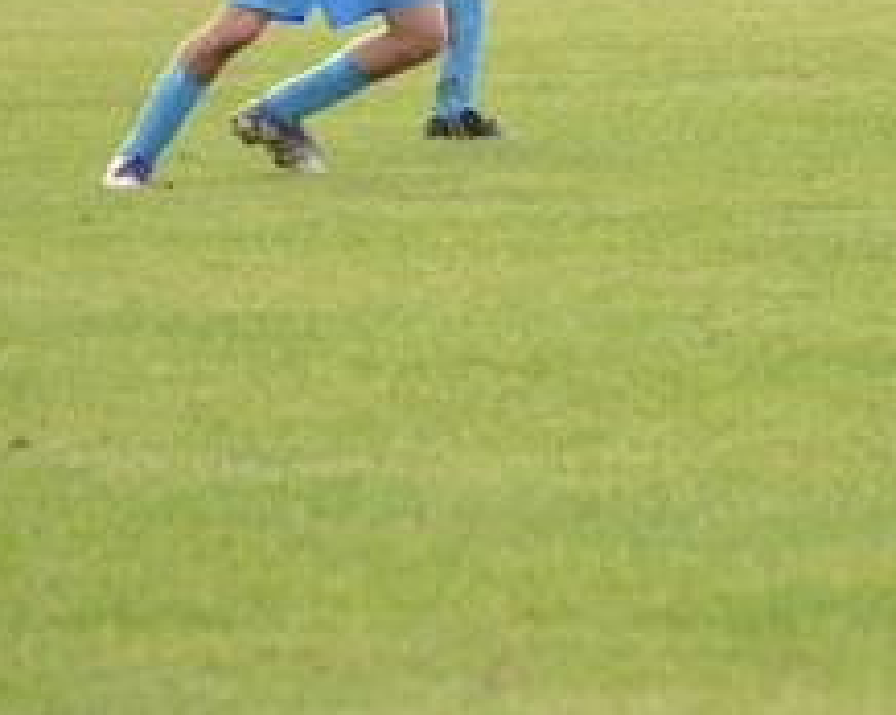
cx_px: 676
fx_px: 12061
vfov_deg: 3.4
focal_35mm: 455
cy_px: 53
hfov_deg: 4.3
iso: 100
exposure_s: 1/200
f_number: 4.8
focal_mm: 125
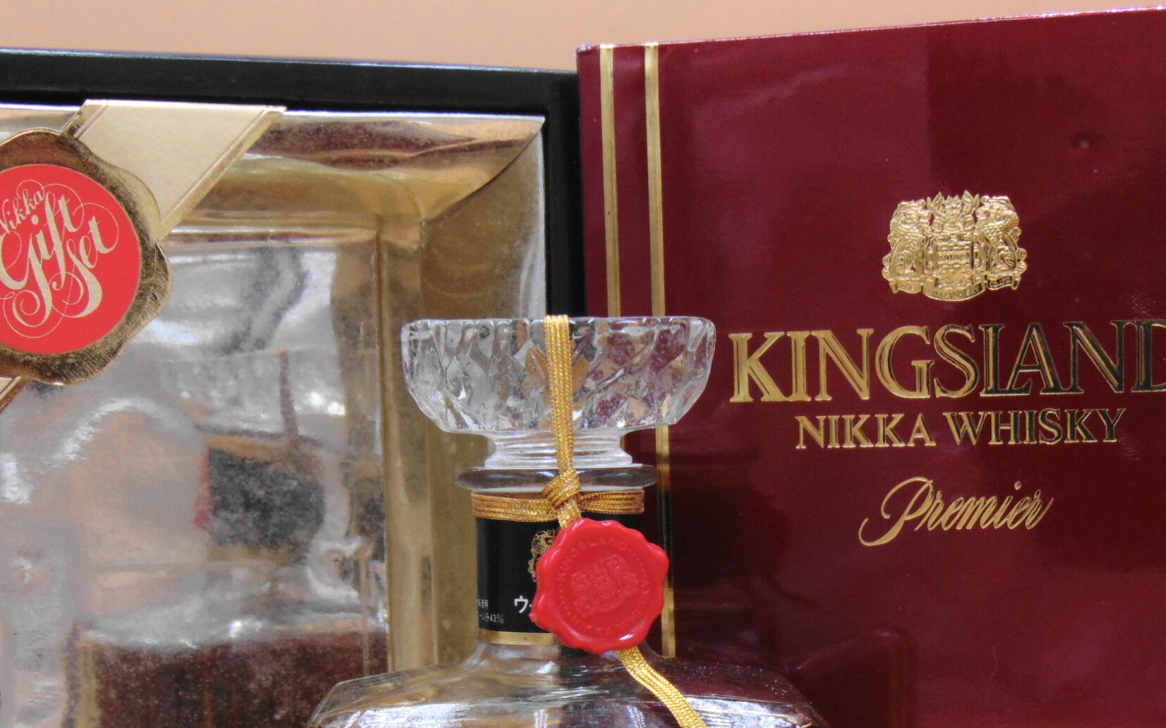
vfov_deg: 18.6
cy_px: 638
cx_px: 603
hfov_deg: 29.8
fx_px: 2192
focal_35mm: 69
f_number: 3.3
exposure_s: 1/200
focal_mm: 7.6
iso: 80
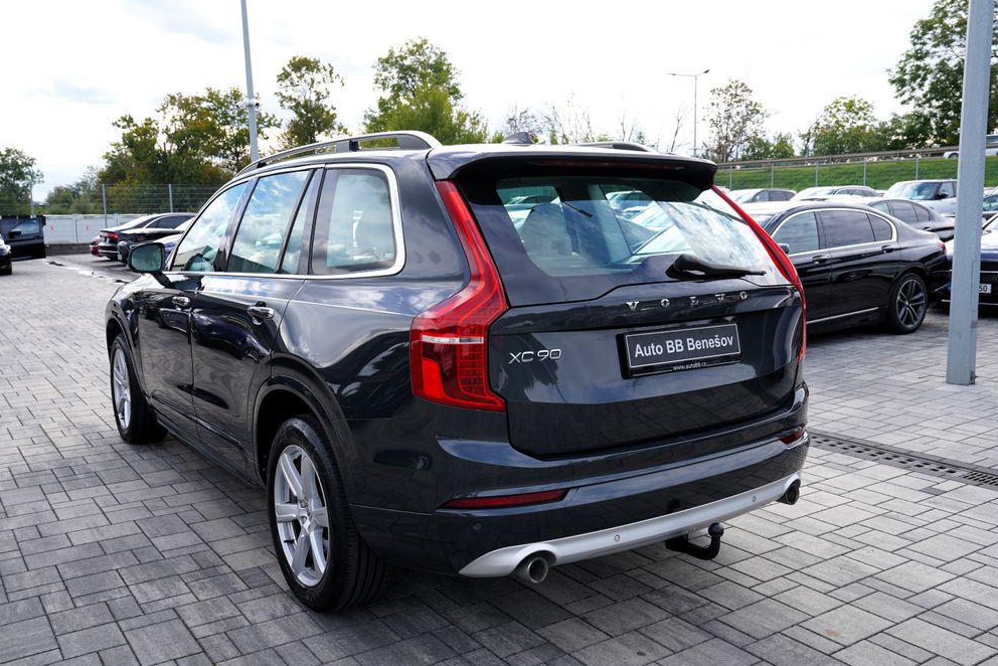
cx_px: 485
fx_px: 887
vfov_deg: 41.1
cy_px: 339
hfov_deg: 58.7
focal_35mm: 32
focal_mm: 31
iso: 100
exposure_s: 1/200
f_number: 6.3
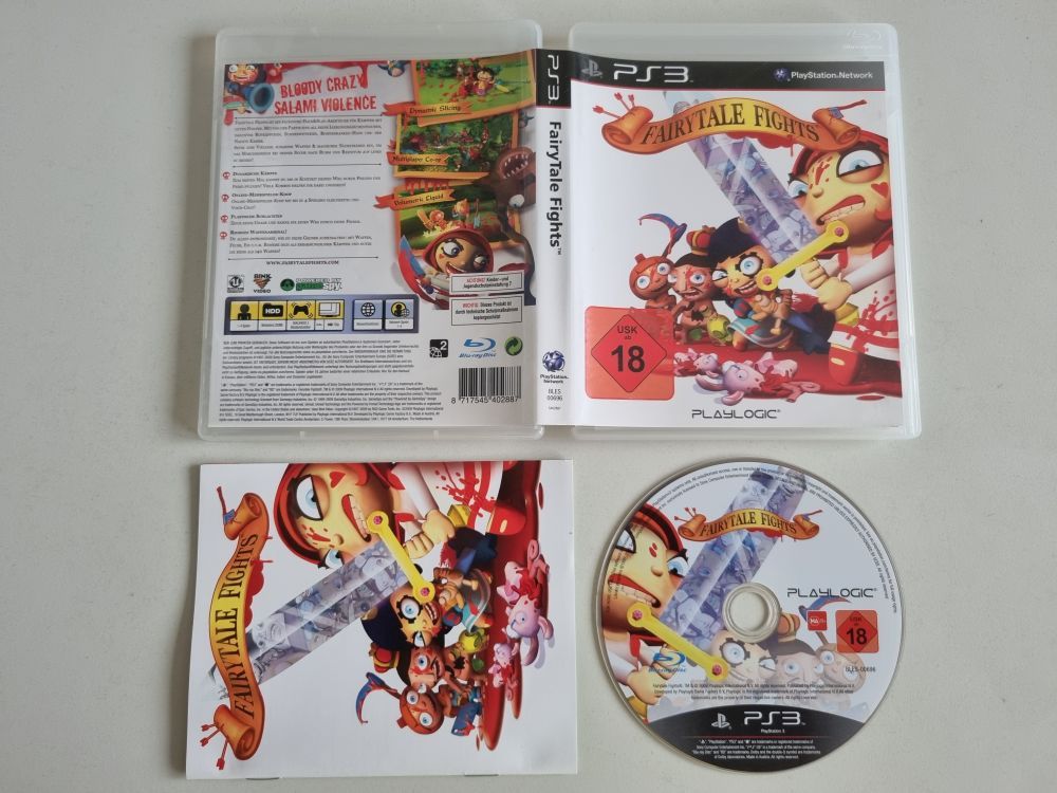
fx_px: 794
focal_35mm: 26
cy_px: 396
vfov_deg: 53.1
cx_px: 528
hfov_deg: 67.3
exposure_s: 1/100
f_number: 1.8
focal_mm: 5.4
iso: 200
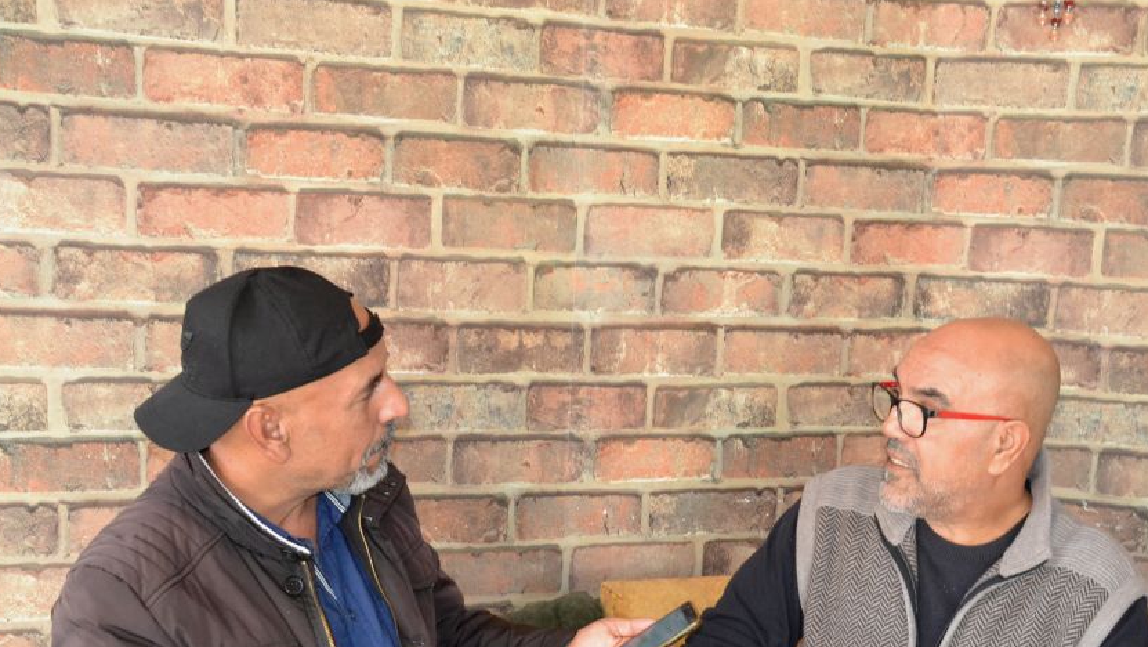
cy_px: 471
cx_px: 662
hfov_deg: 42.0
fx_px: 1492
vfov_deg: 24.2
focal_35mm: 49
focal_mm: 24
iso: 2000
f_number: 3.8
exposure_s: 1/60
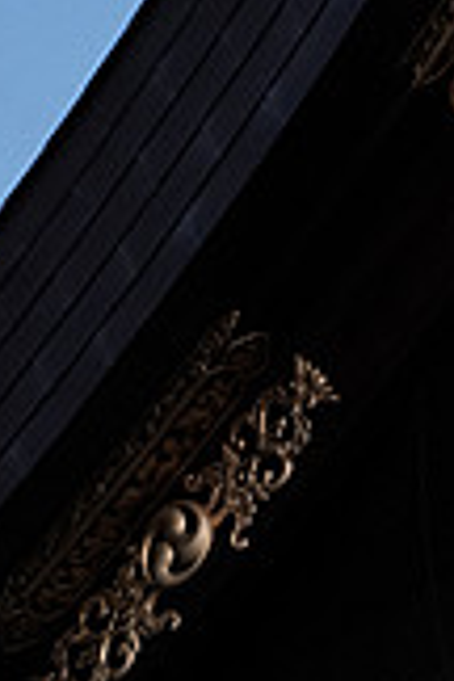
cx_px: 822
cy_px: 1206
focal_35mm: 371
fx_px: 7018
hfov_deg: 3.7
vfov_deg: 5.5
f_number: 2.8
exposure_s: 1/210
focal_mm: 50
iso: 1600
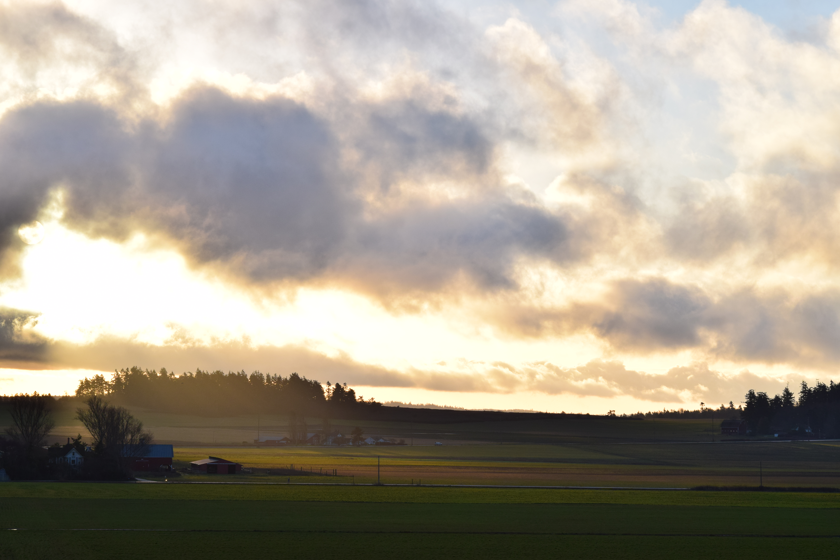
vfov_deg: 12.7
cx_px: 420
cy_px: 280
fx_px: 2520
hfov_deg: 18.9
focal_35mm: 108
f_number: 11
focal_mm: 72
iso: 400
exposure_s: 1/400
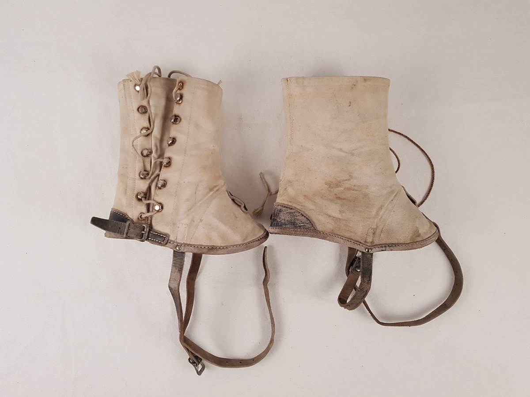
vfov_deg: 53.1
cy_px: 198
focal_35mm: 26
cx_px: 265
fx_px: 398
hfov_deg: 67.3
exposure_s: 1/50
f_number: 1.7
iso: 200
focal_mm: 4.2
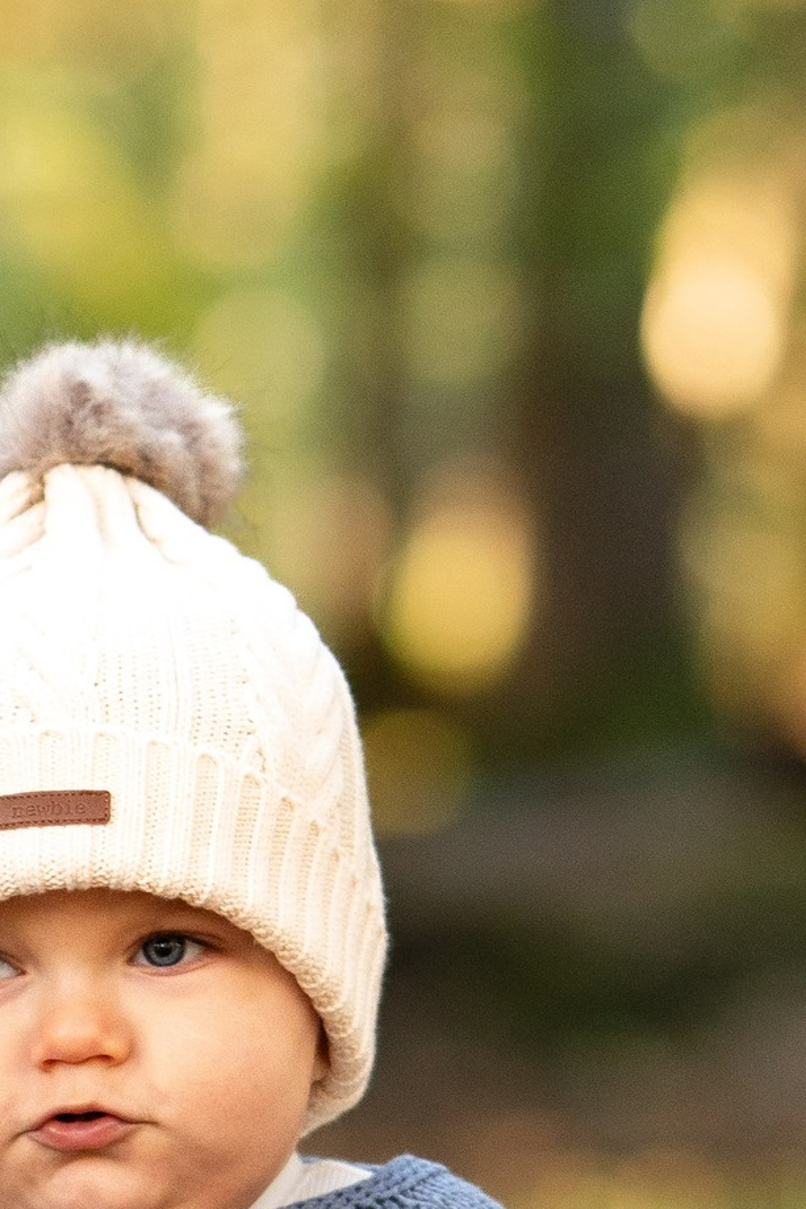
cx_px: 34
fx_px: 11917
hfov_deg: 3.9
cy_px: 800
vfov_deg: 5.8
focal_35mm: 355
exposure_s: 1/200
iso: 800
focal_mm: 85
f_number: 2.2
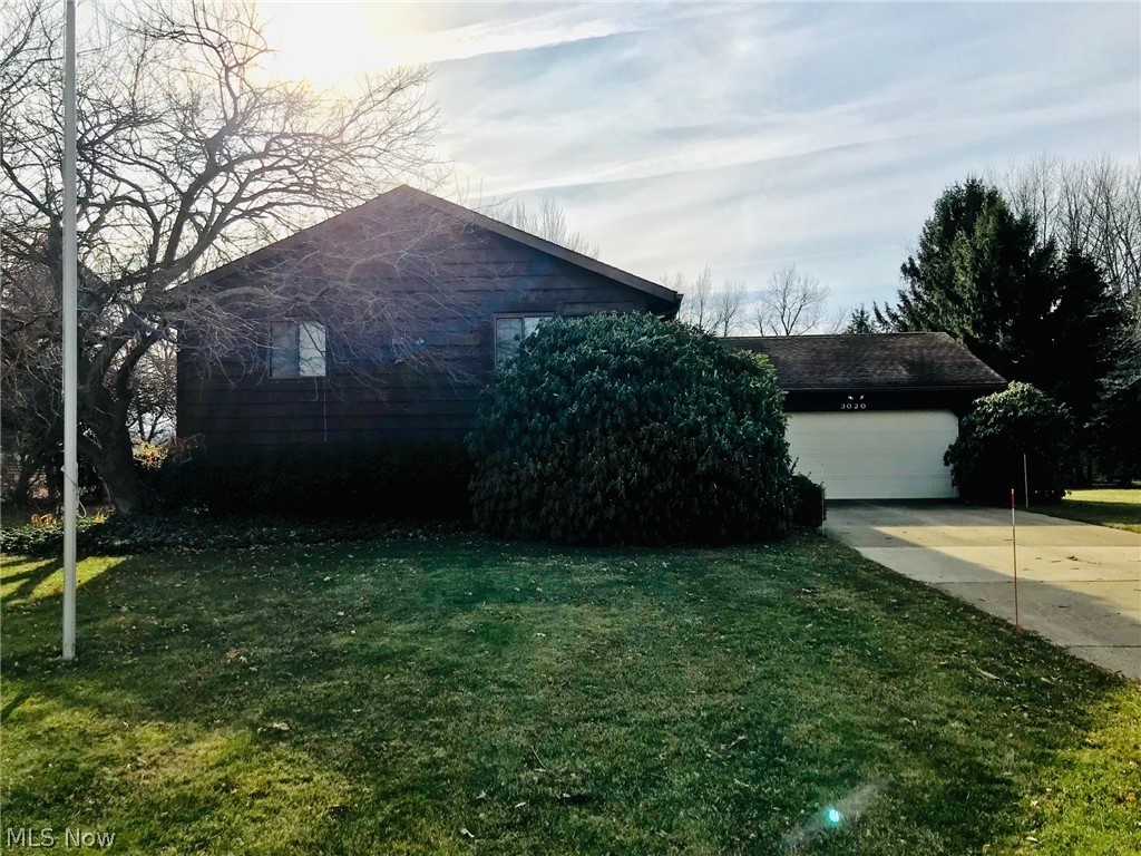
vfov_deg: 49.7
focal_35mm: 28
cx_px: 570
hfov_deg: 63.4
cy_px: 428
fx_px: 923
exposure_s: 1/5051
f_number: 1.8
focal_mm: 3.99
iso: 20
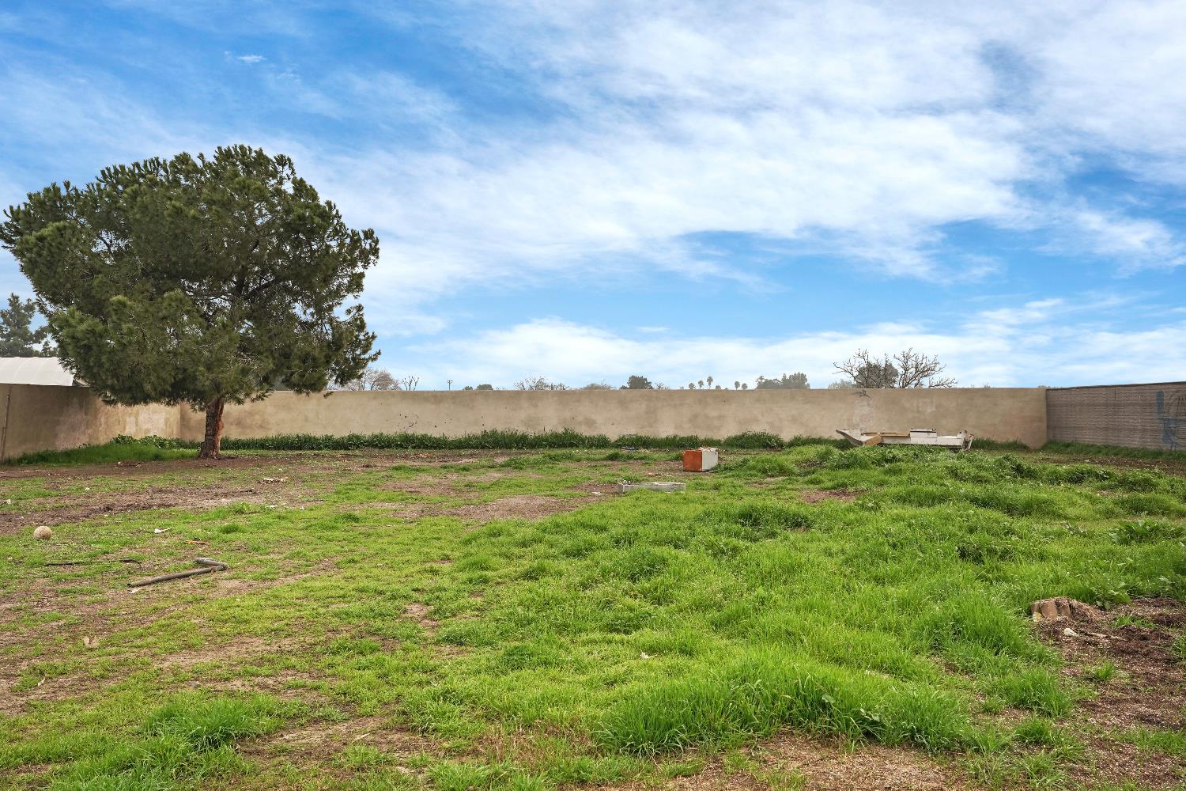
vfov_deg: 41.1
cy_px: 396
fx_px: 1054
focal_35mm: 32
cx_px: 593
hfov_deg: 58.7
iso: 800
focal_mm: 32
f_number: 11
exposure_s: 1/400
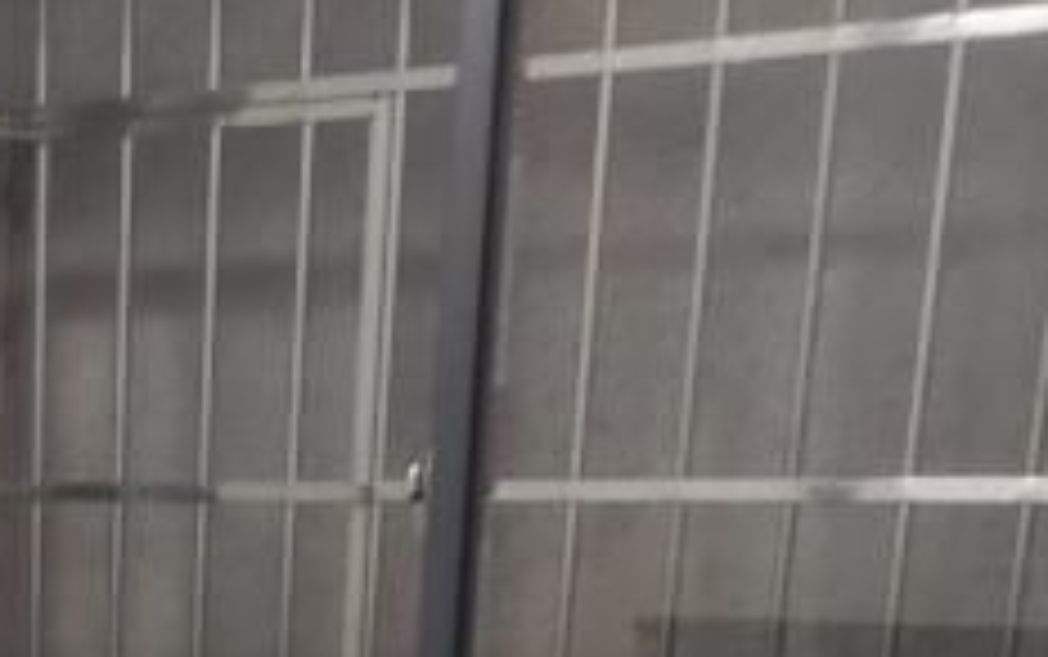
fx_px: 2601
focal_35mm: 91
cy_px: 1332
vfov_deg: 12.6
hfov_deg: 21.5
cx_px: -135
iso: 335
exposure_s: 1/50
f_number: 1.89
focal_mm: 5.43
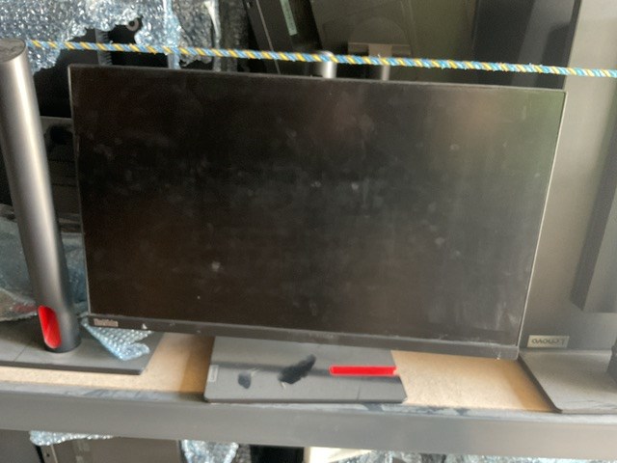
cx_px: 308
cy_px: 232
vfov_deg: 48.2
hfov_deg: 61.7
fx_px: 517
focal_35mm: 29
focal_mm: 3
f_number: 1.8
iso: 500
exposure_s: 1/24
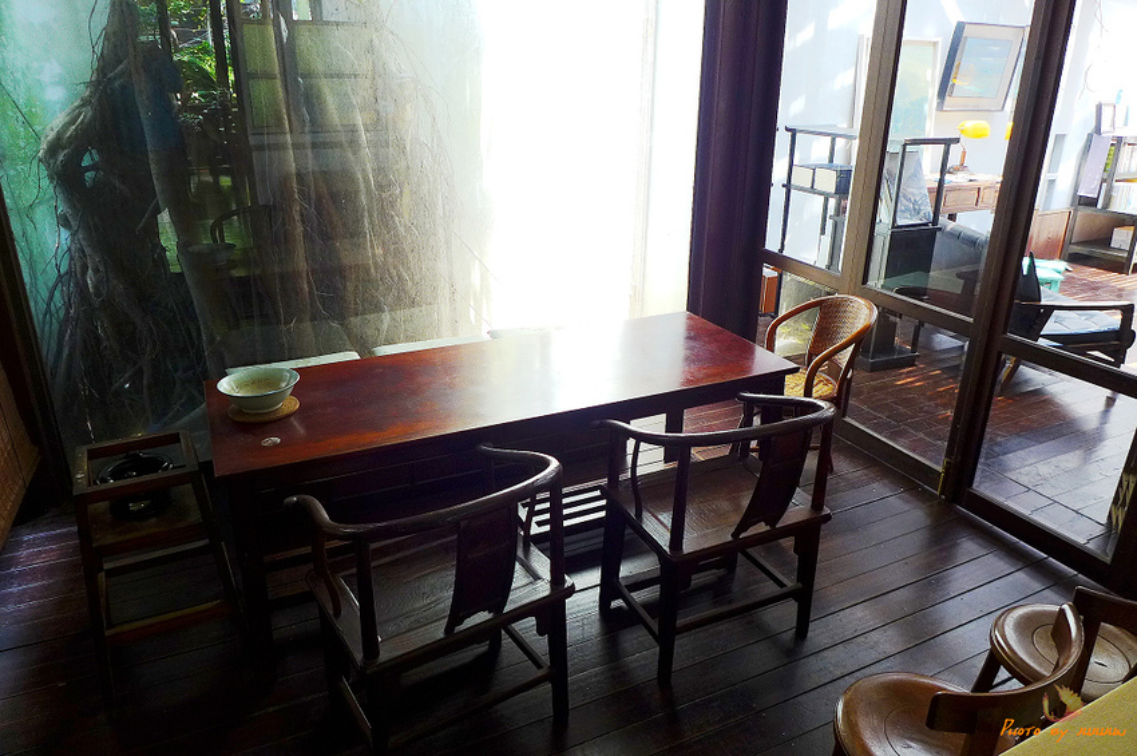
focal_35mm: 24
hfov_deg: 73.8
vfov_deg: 53.0
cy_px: 378
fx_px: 757
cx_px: 568
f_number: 1.8
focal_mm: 4.7
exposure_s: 1/60
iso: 125
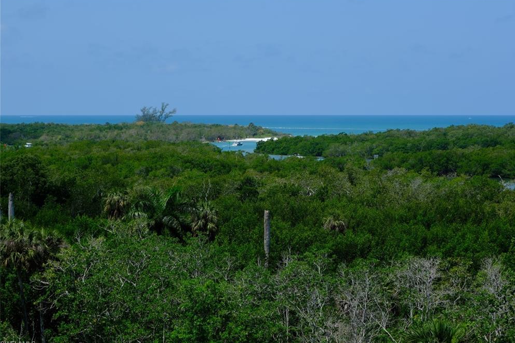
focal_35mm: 124
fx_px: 1773
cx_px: 266
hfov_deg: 16.5
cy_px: 172
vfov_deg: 11.0
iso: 160
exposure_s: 1/340
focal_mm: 80
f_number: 9
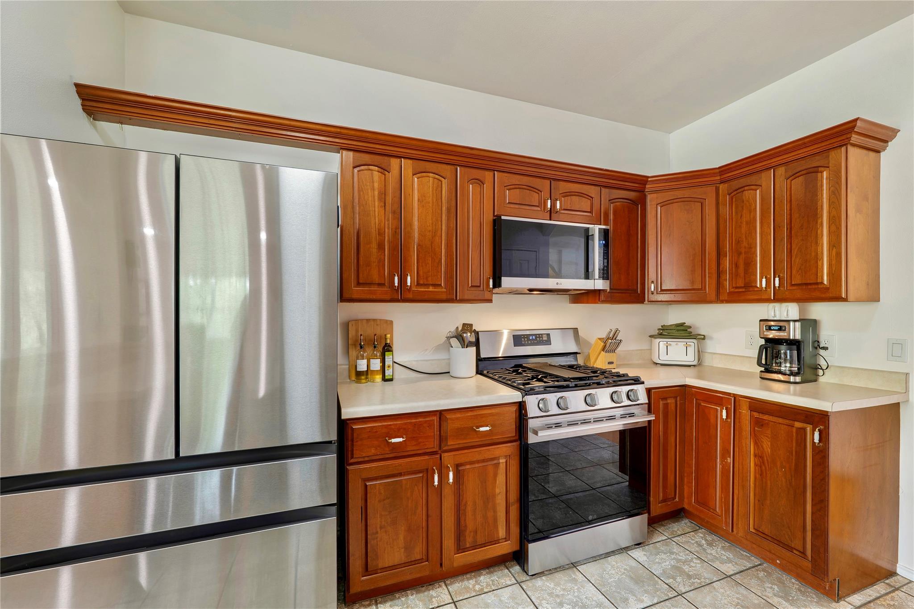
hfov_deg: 104.3
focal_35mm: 14
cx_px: 457
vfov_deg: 81.2
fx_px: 355
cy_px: 304
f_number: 9
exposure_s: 4
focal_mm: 14
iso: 100
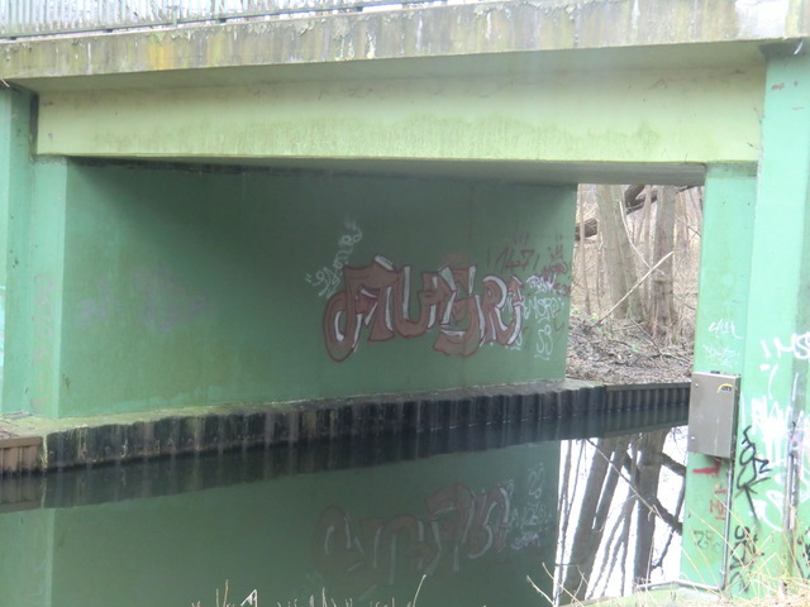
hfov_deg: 29.8
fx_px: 1521
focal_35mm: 65
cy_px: 304
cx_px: 405
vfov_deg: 22.6
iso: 500
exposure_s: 1/60
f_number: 4.4
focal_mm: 11.6
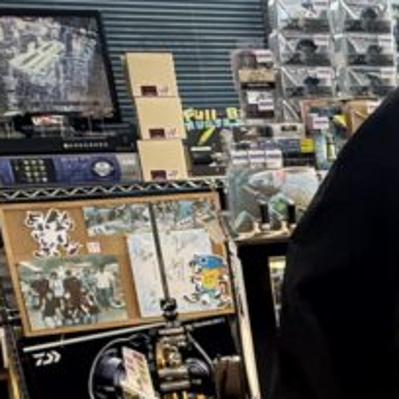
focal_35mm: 62
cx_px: 583
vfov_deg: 26.8
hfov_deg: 23.0
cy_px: 358
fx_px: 809
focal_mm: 2.22
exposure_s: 1/50
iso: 250
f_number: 2.2
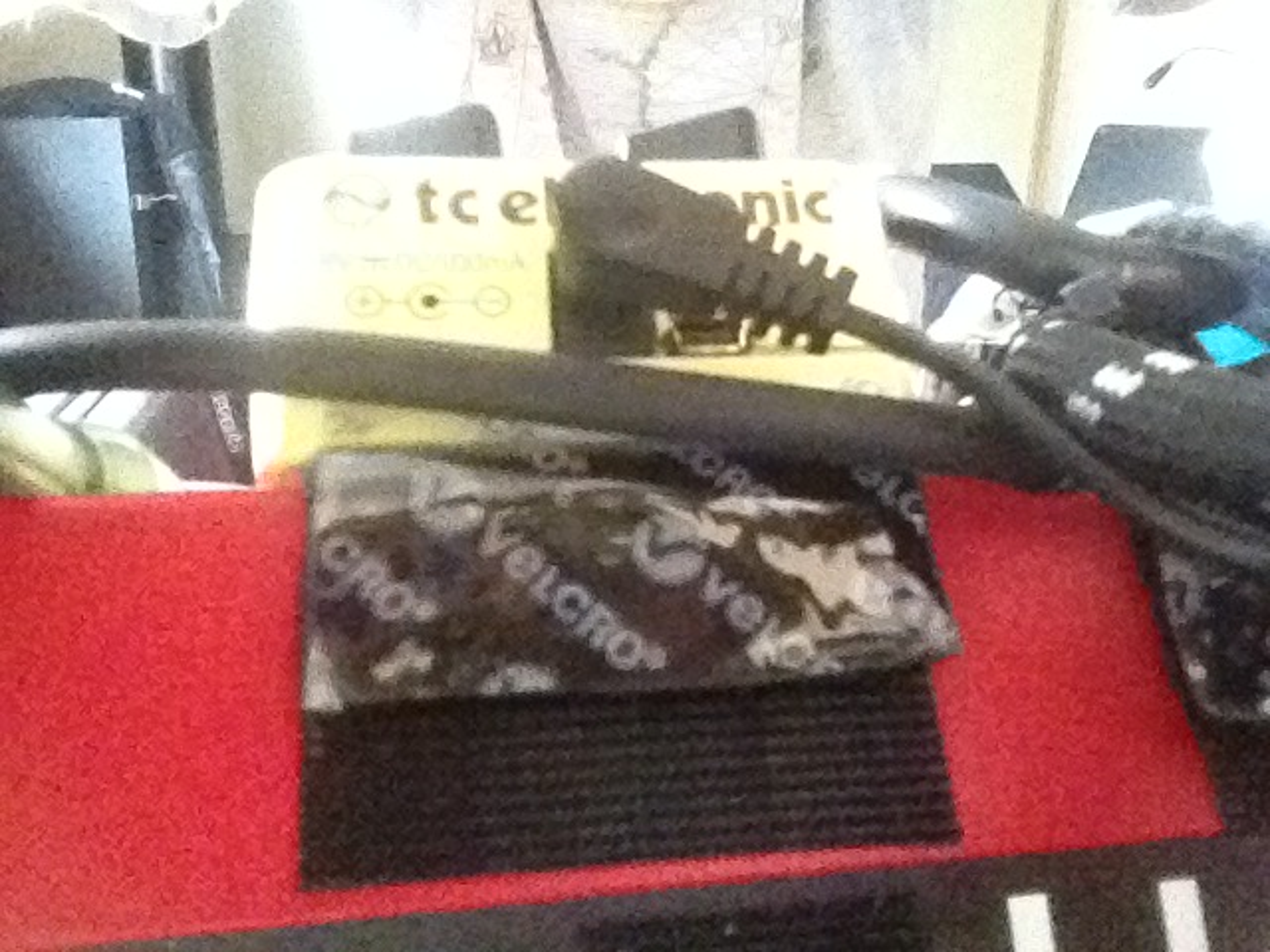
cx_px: 635
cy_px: 476
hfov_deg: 52.6
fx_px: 1284
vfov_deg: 40.7
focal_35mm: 35
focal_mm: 1.85
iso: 2000
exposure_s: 1/24
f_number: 2.4
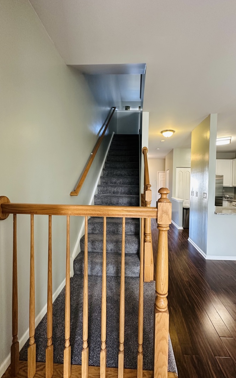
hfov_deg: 74.6
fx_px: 154
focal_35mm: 15
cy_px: 188
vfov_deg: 101.4
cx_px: 129
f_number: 2.2
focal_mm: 2.22
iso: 320
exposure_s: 1/60
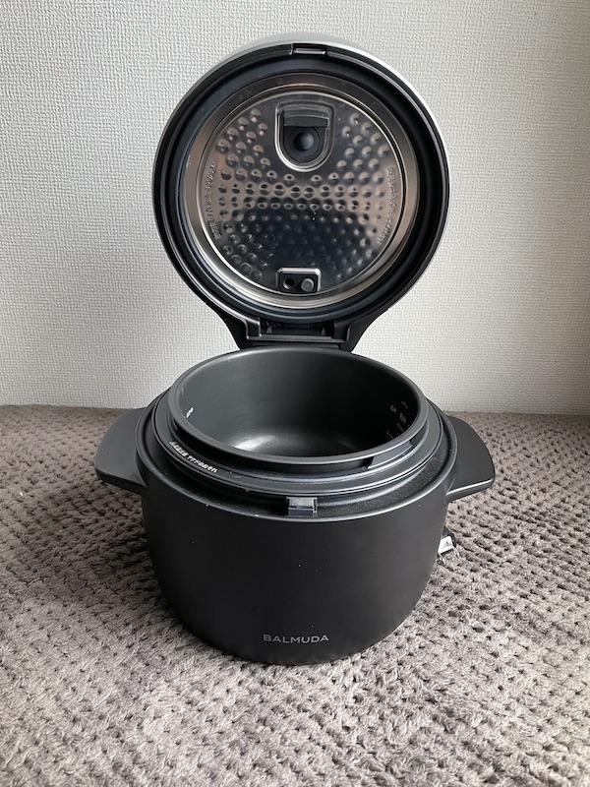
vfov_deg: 67.3
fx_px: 591
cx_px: 295
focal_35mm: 26
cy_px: 394
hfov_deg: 53.1
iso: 250
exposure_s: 1/58
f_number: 1.6
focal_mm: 4.2
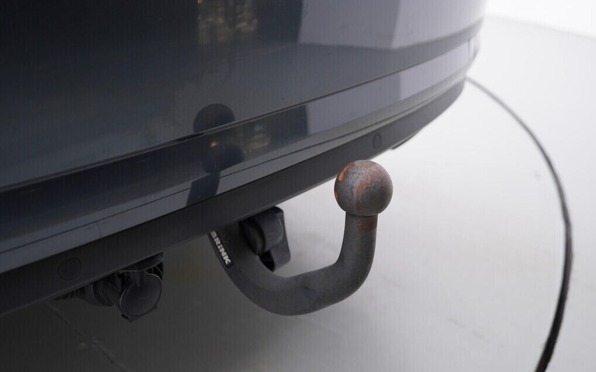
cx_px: 300
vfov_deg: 34.4
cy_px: 187
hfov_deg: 52.7
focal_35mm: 37
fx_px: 601
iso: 125
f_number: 2.8
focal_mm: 24
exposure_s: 1/40
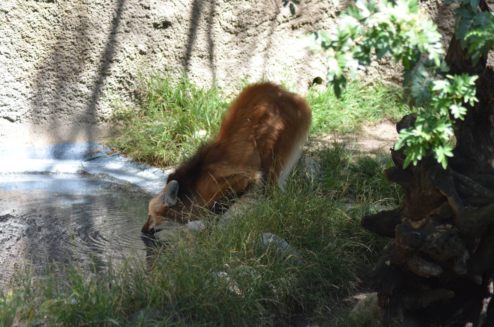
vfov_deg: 8.3
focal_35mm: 165
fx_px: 2260
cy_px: 164
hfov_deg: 12.5
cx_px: 247
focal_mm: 110
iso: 400
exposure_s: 1/400
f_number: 5
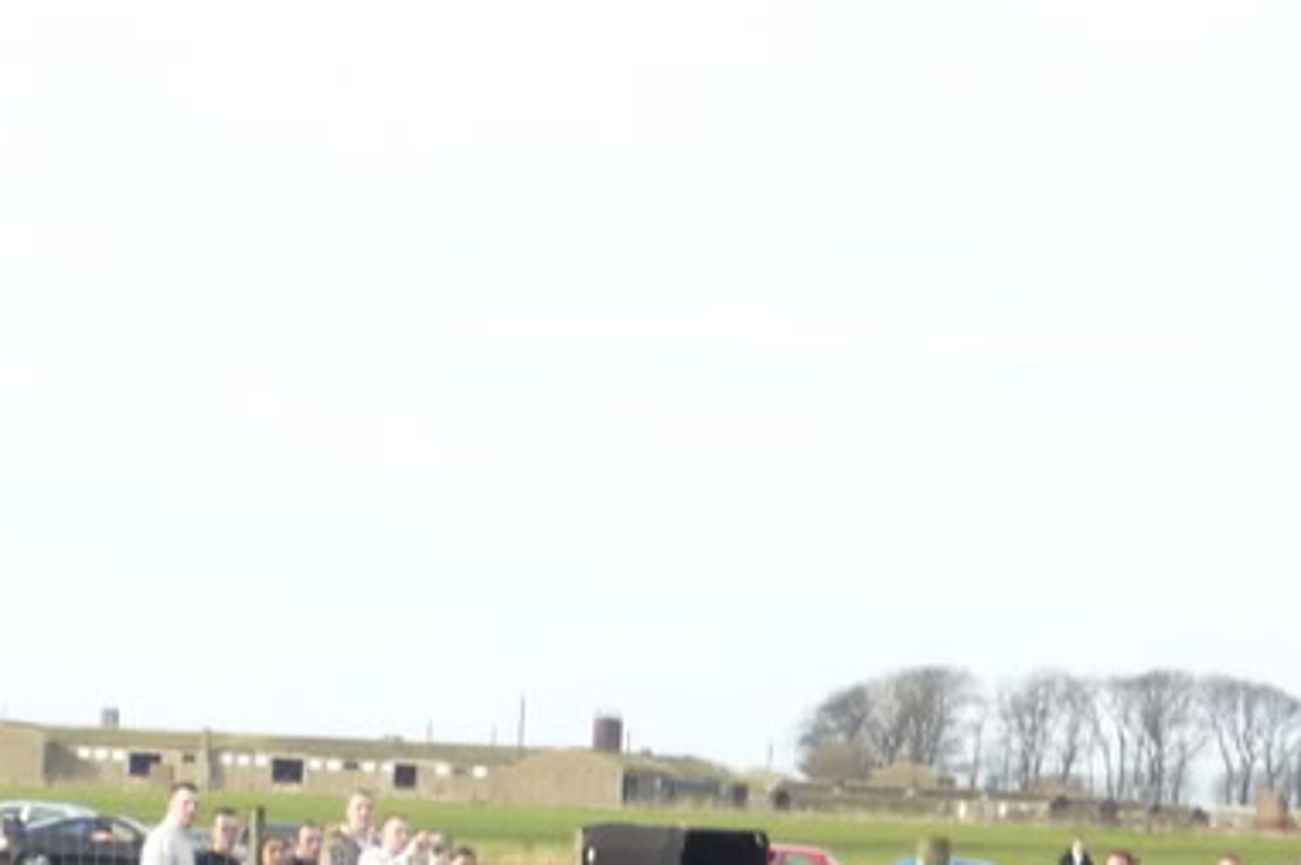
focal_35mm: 229
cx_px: 930
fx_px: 8268
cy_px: 1005
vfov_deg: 6.0
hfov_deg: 9.0
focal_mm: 17.4
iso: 80
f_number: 5
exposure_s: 1/125
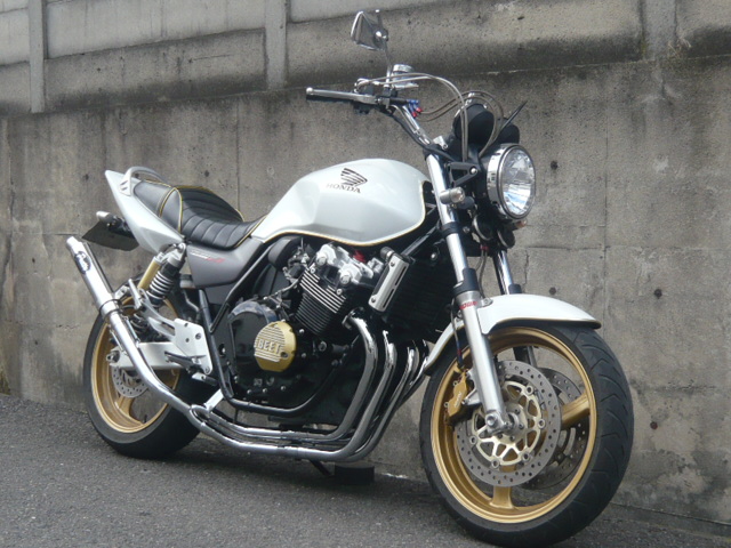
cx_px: 366
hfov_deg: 37.5
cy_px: 274
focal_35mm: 51
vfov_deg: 28.6
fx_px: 1077
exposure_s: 1/250
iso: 100
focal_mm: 5.5
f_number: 3.1
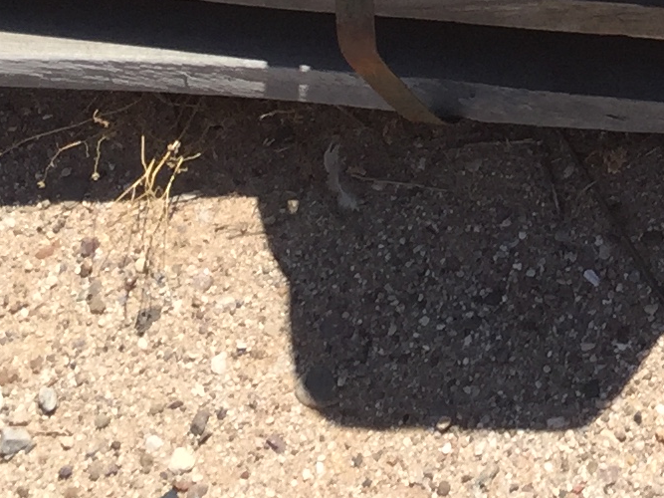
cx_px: 1032
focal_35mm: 142
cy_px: -556
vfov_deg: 9.6
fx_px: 2723
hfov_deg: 13.1
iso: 32
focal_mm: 4.15
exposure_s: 1/1582
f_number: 2.2
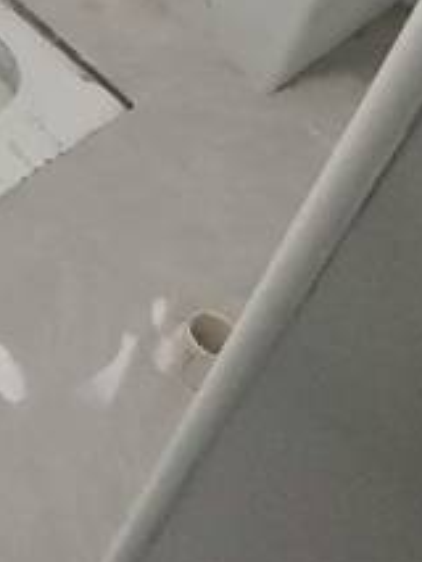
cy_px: -294
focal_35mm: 75
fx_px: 1218
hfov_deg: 15.5
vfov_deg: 21.5
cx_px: -430
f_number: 2.2
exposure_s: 1/50
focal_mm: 1.91
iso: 250
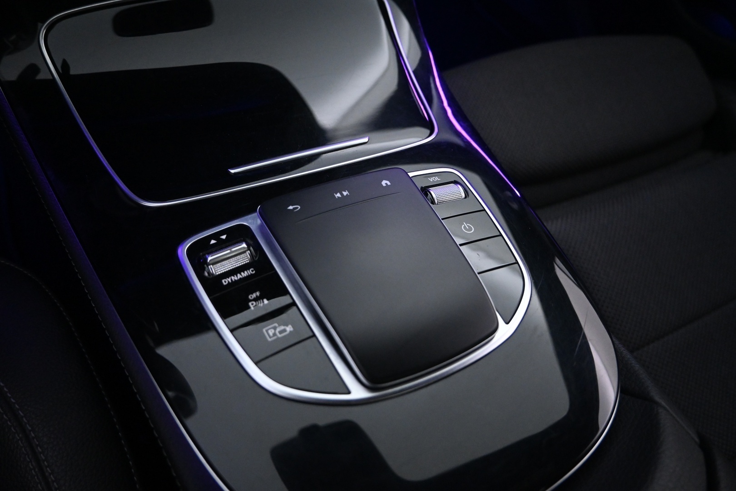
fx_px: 491
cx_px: 368
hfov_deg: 73.7
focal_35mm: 24
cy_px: 246
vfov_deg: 53.1
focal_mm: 16
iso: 3200
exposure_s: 1/50
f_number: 3.5
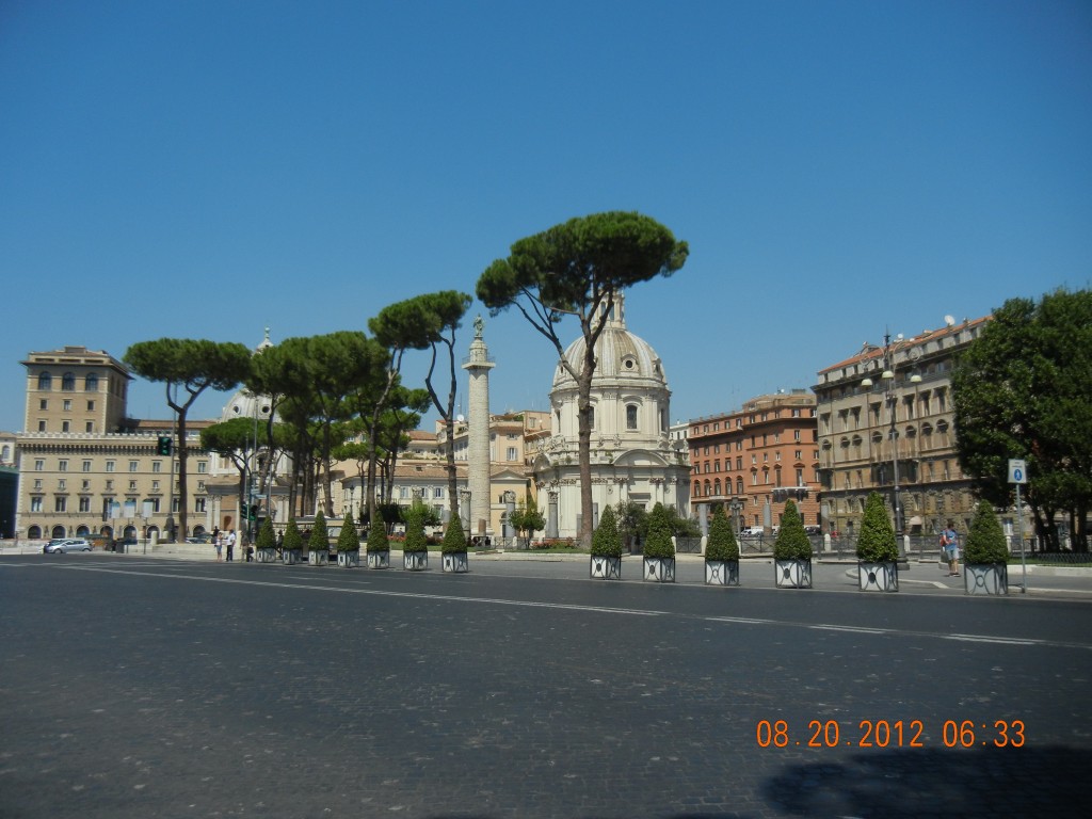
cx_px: 546
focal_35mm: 30
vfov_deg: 46.8
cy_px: 410
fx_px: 946
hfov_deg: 60.0
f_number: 7
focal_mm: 5.4
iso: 160
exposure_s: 1/607
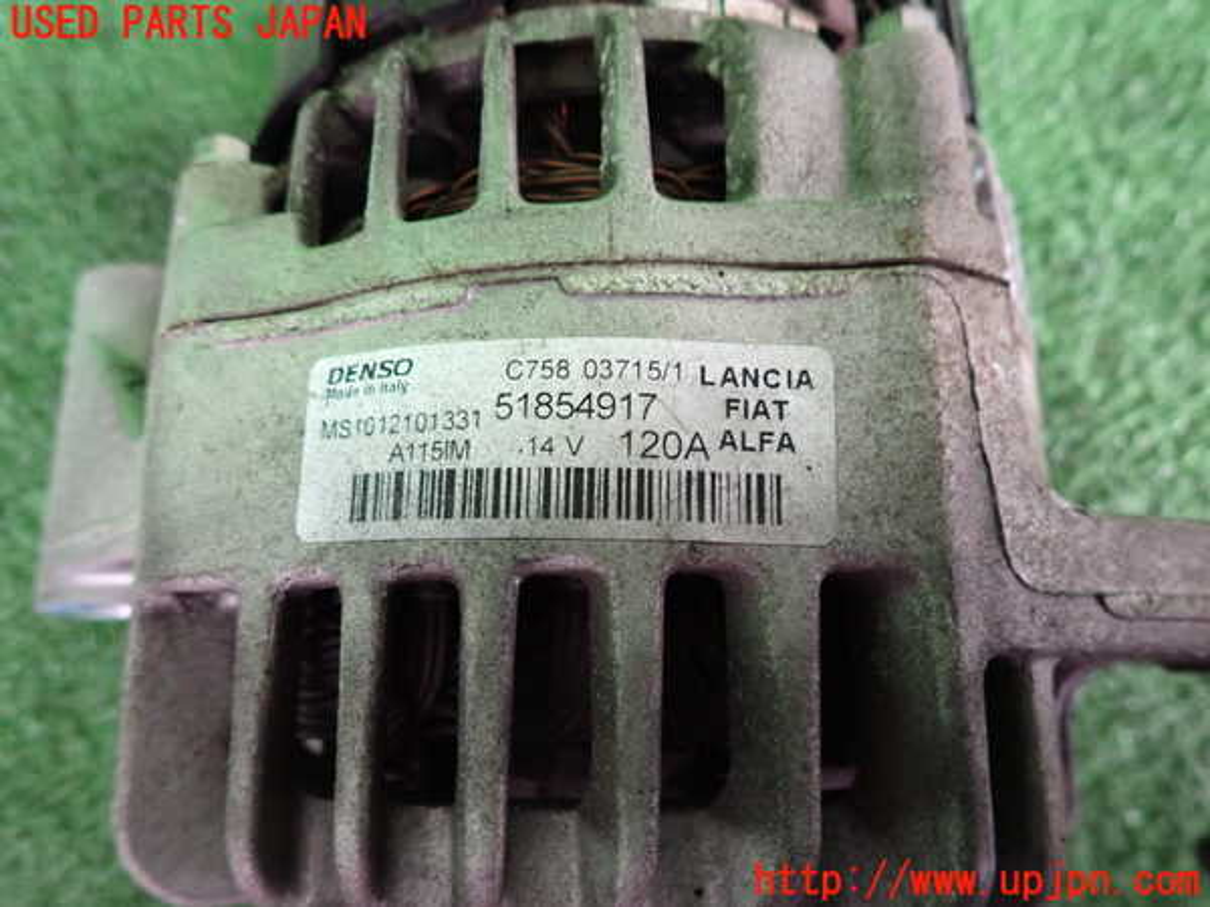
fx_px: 874
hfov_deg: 69.4
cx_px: 605
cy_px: 454
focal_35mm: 25
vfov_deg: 54.9
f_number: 2
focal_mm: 4.5
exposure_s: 1/30
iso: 640
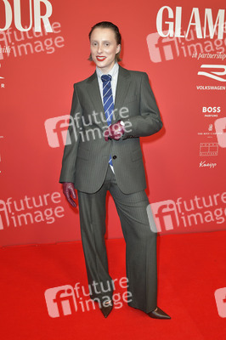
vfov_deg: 63.7
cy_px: 170
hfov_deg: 44.9
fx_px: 274
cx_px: 113
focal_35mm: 29
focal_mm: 29
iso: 1600
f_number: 6.3
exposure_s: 1/250
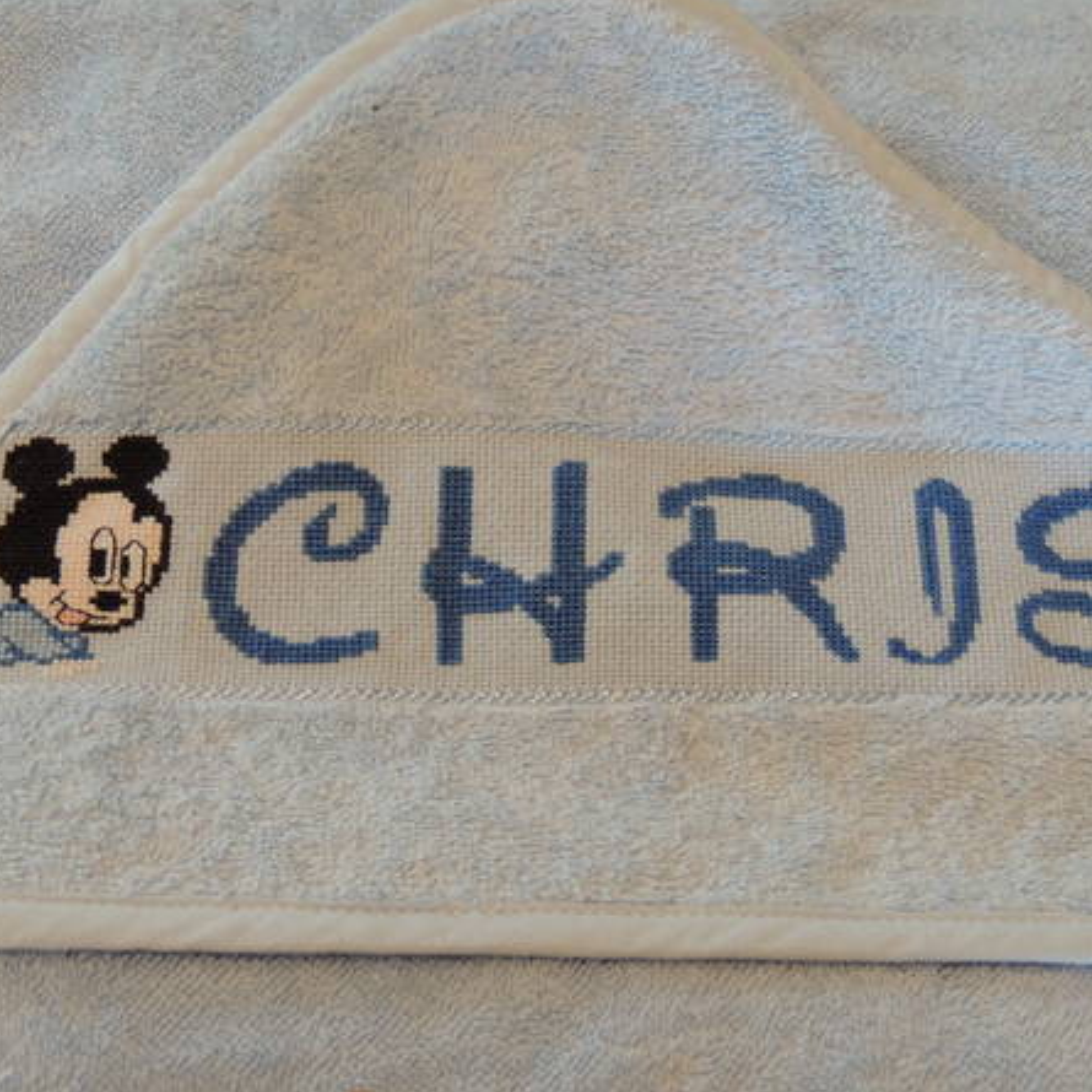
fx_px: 1999
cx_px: 562
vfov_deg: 30.6
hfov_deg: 30.6
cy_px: 547
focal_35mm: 56
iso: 400
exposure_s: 1/20
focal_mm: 8.3
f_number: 3.5
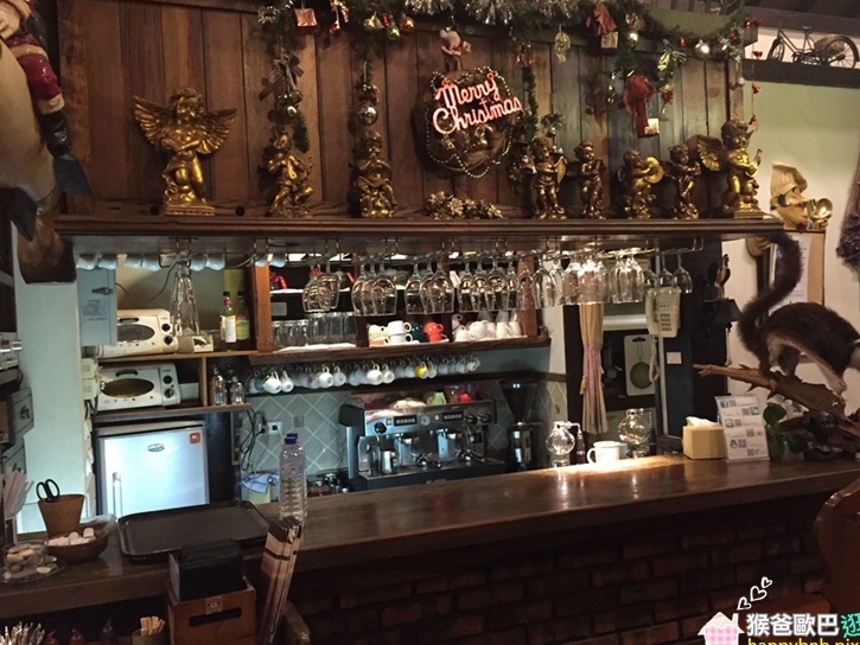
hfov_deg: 56.7
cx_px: 467
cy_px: 328
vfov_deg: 44.2
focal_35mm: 32
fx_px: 795
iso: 250
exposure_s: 1/15
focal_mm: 4.15
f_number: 2.2
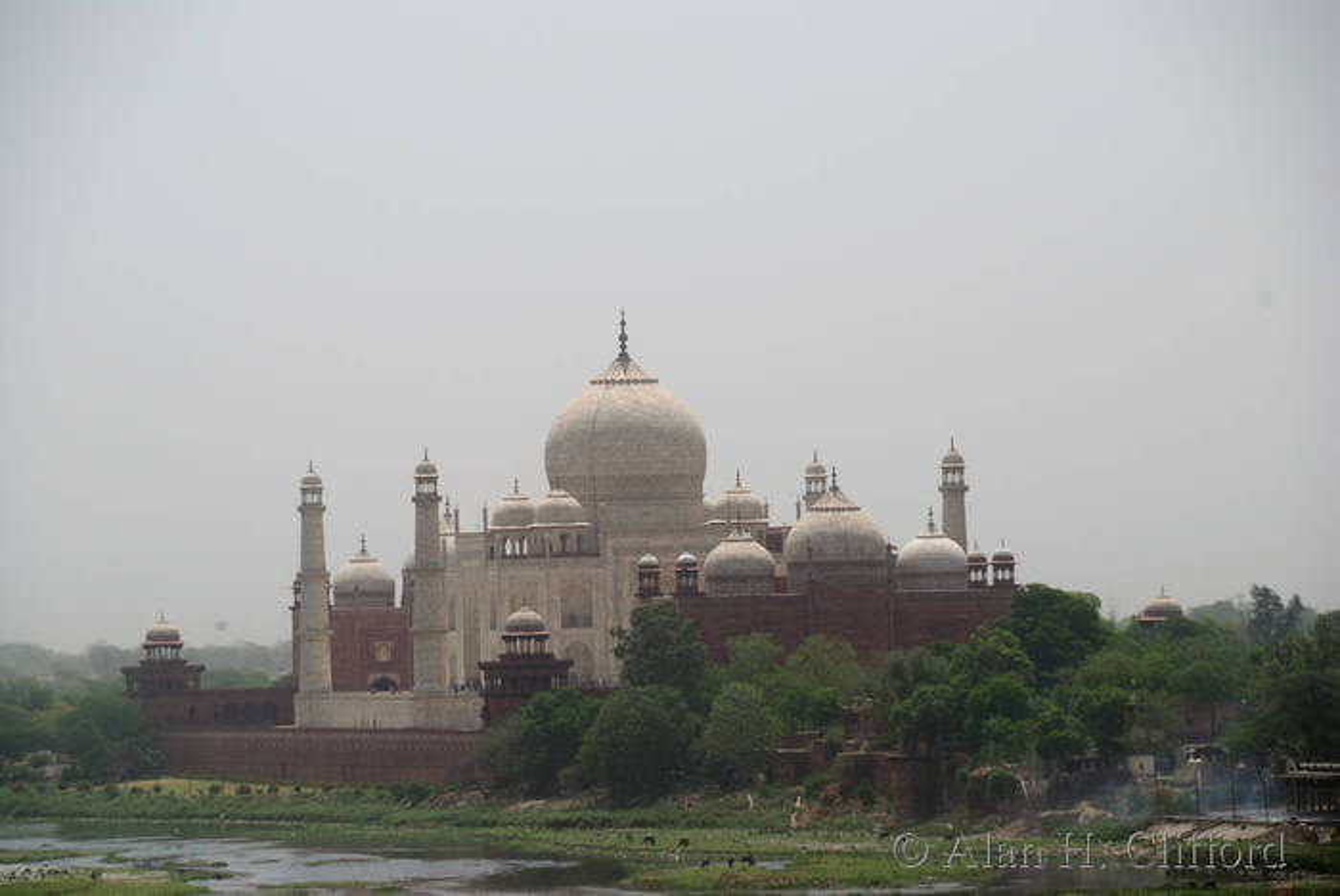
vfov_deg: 4.6
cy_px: 448
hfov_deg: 6.9
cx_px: 670
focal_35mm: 300
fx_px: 11176
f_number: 9
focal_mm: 200
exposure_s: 1/320
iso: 100
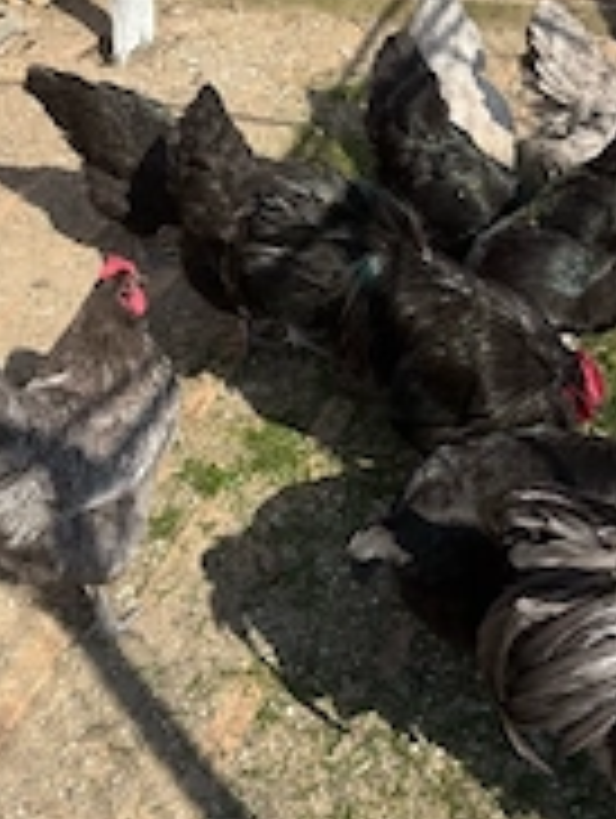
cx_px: 504
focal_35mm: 57
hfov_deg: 25.2
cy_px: 261
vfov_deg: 33.4
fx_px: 1349
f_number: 1.6
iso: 50
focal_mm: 5.96
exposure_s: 1/1477
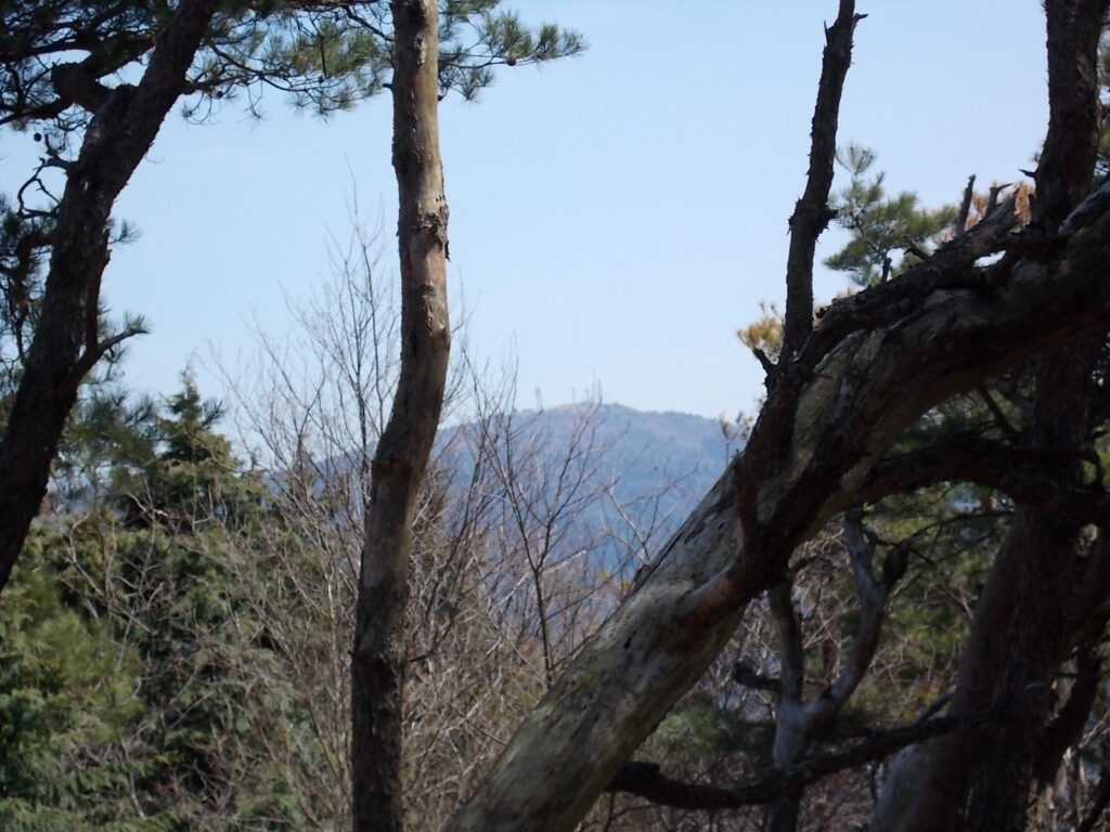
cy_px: 416
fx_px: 3623
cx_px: 555
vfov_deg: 13.1
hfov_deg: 17.4
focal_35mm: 113
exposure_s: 1/200
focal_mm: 20.1
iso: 80
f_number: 6
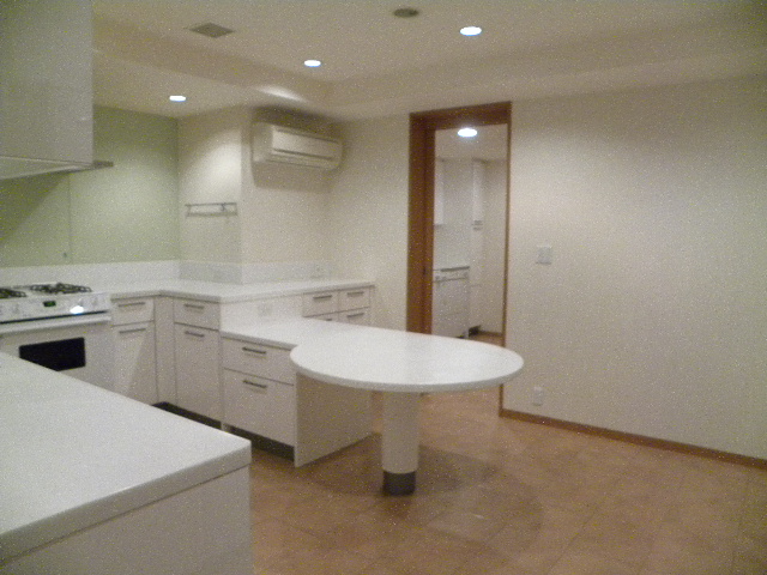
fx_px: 576
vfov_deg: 53.1
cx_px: 384
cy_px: 288
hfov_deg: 67.3
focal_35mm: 26
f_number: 2.8
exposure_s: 1/63.7
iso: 400
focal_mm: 4.6
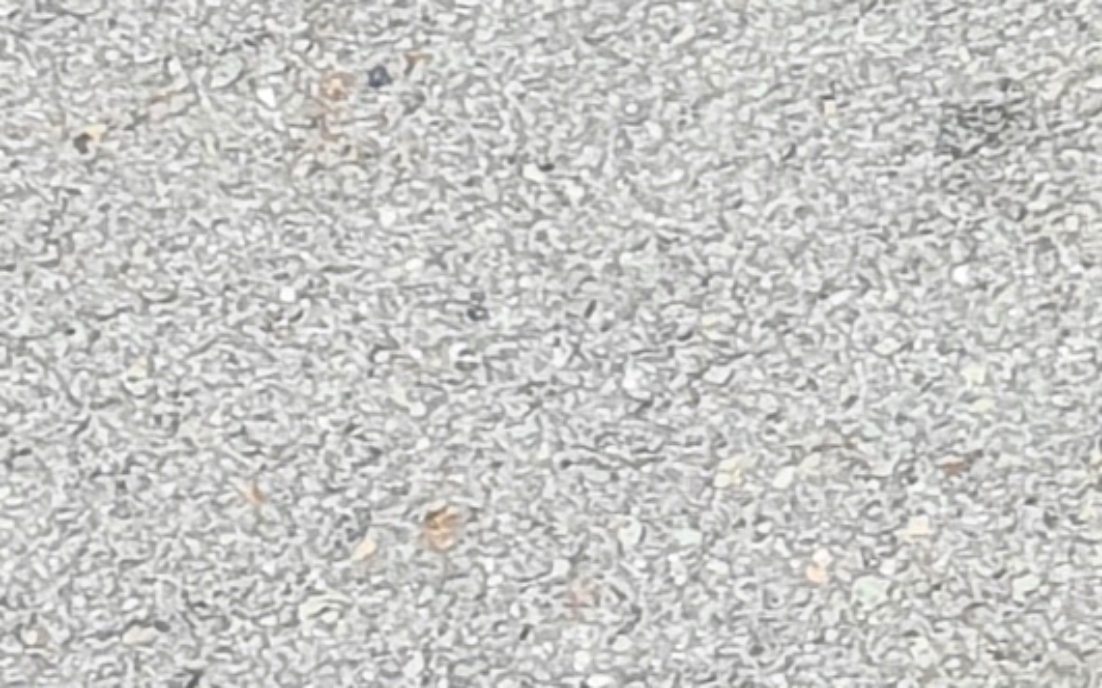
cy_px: -2257
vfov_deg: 5.4
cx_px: 1978
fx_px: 6274
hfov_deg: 9.5
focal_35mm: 209
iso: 50
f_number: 2.4
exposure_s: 1/582
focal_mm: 4.32
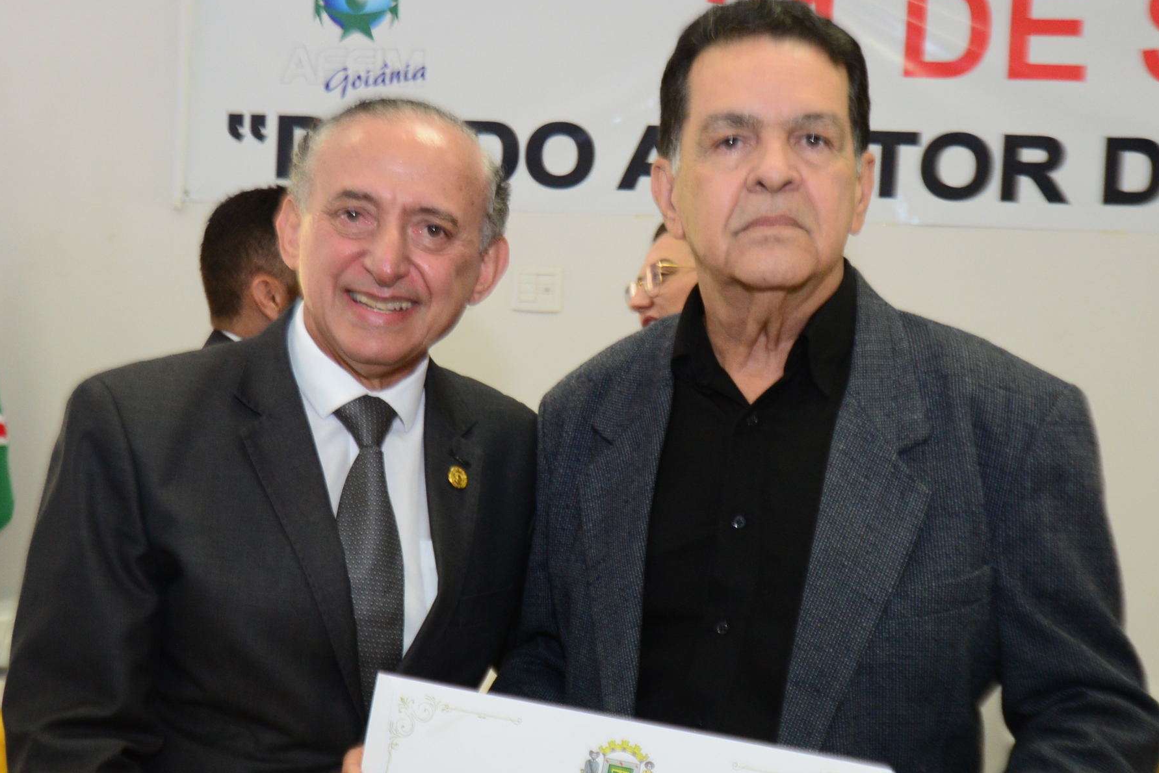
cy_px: 501
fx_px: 1739
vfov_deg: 25.0
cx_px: 580
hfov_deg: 36.9
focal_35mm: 54
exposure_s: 1/125
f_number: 4
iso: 1600
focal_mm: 32
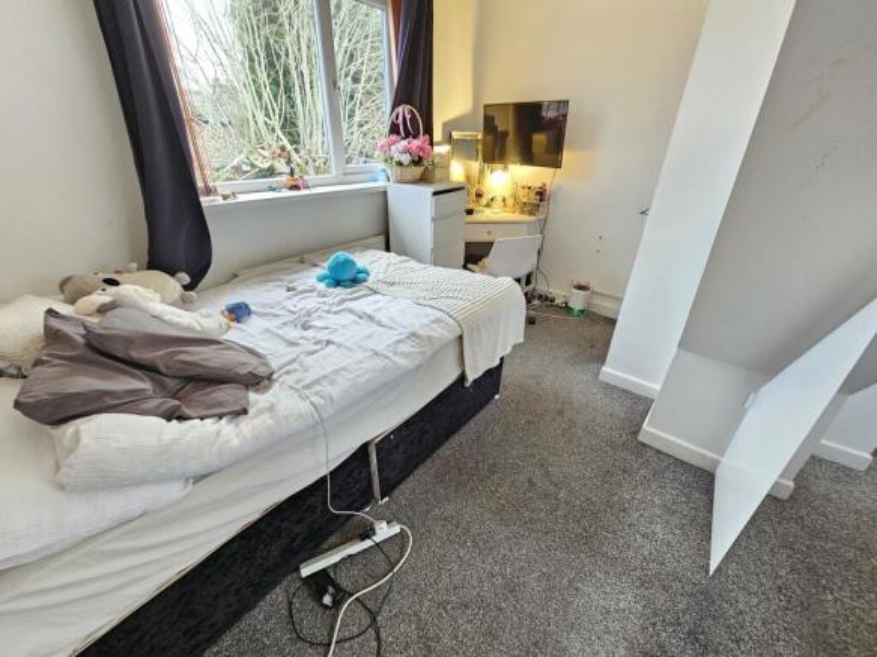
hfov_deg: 106.2
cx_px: 438
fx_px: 329
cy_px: 328
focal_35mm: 13
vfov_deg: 89.9
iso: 640
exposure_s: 1/30
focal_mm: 2.2
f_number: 2.2
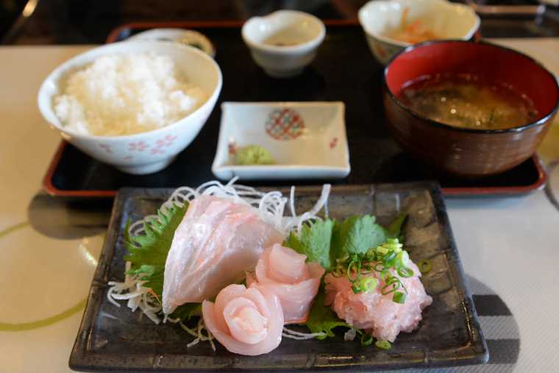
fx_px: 652
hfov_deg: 46.4
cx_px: 280
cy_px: 186
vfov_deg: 31.9
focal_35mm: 42
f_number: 8
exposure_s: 1/50
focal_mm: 42
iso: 1400
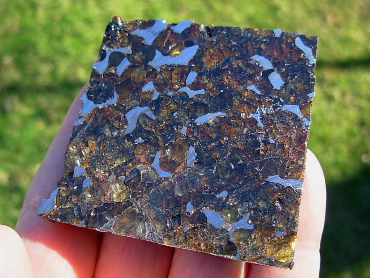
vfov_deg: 37.7
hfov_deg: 49.0
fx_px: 406
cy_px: 139
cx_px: 185
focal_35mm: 38
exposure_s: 1/192
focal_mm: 6.3
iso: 50
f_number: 2.9
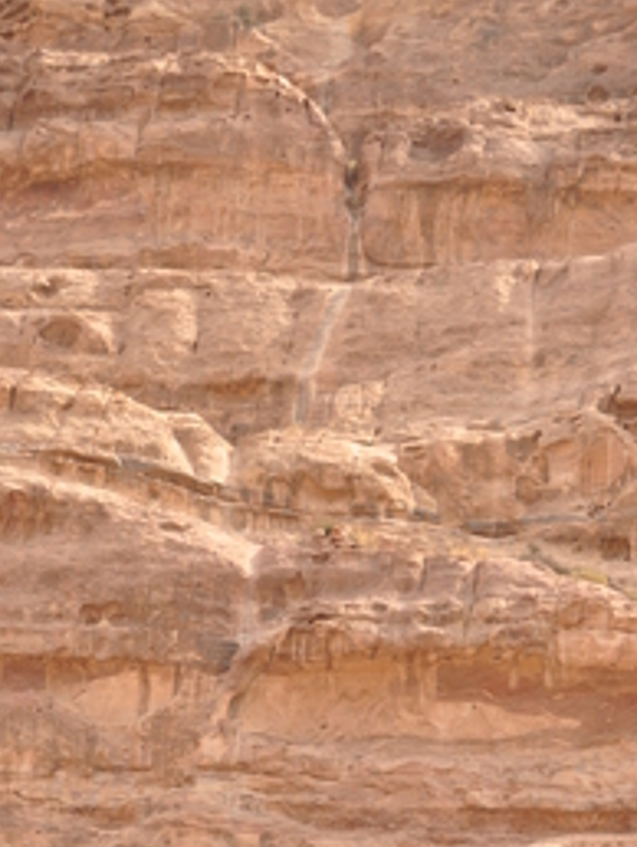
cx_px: 399
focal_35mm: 129
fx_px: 3166
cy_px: 965
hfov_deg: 11.5
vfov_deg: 14.8
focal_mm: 35
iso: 200
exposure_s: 1/250
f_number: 8
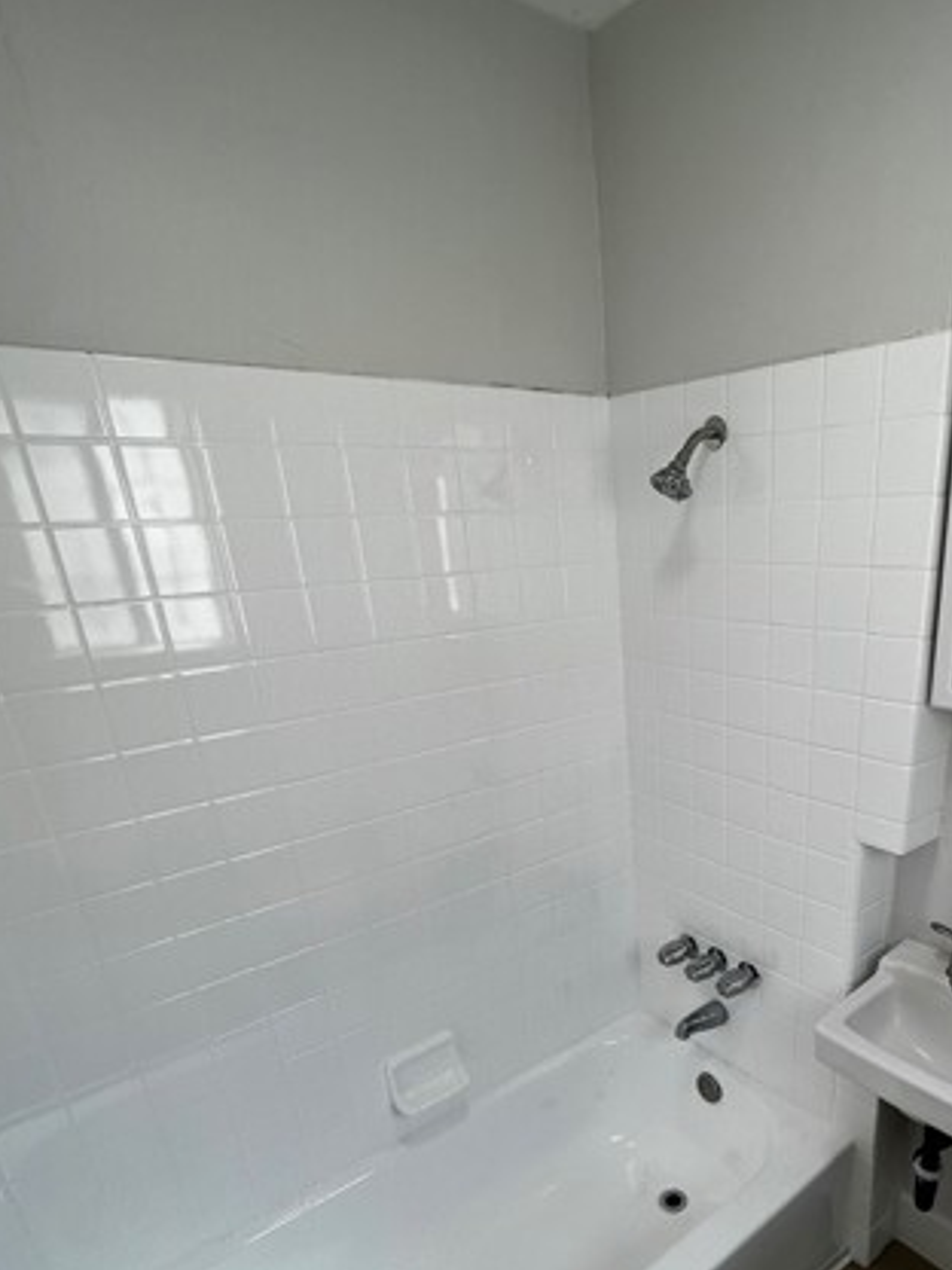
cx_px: 665
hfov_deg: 63.6
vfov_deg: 79.2
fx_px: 733
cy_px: 840
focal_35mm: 20
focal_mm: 1.57
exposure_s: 1/144
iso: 32
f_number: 1.8
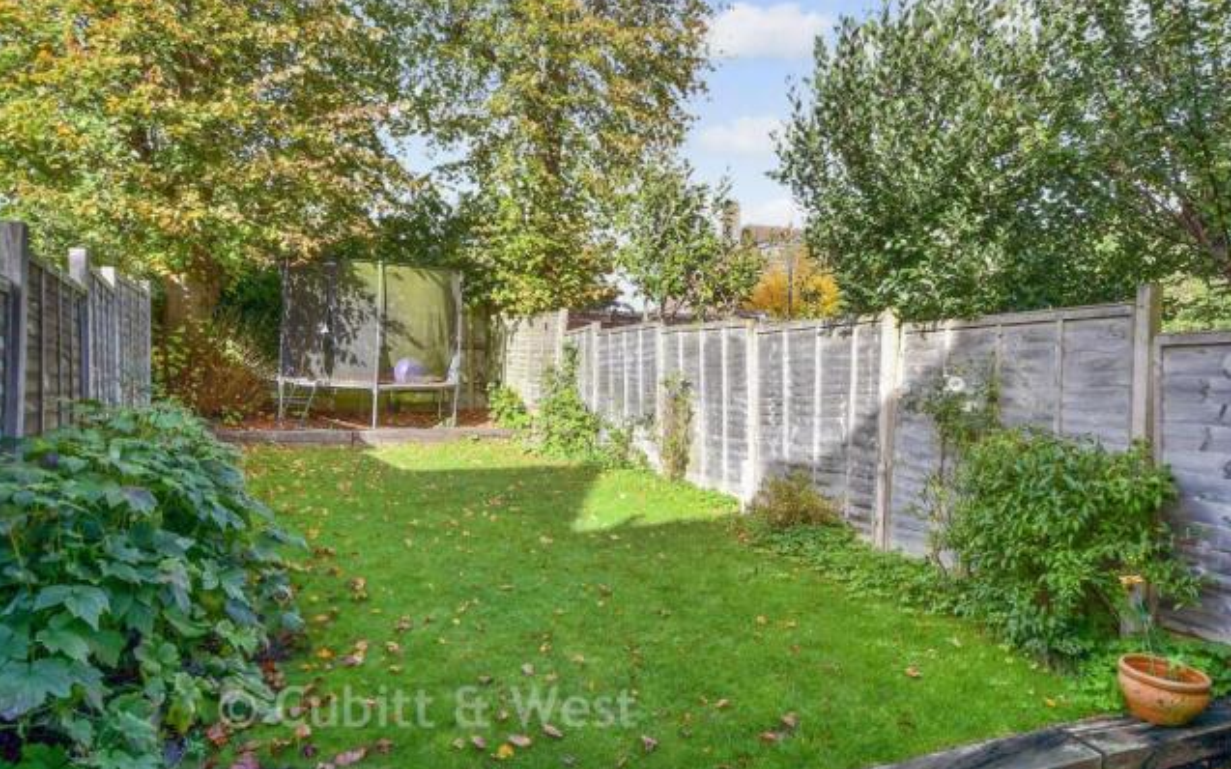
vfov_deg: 55.0
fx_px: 738
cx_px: 629
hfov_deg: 79.6
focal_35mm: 22
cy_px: 418
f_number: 6.3
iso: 200
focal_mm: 14
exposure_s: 1/400
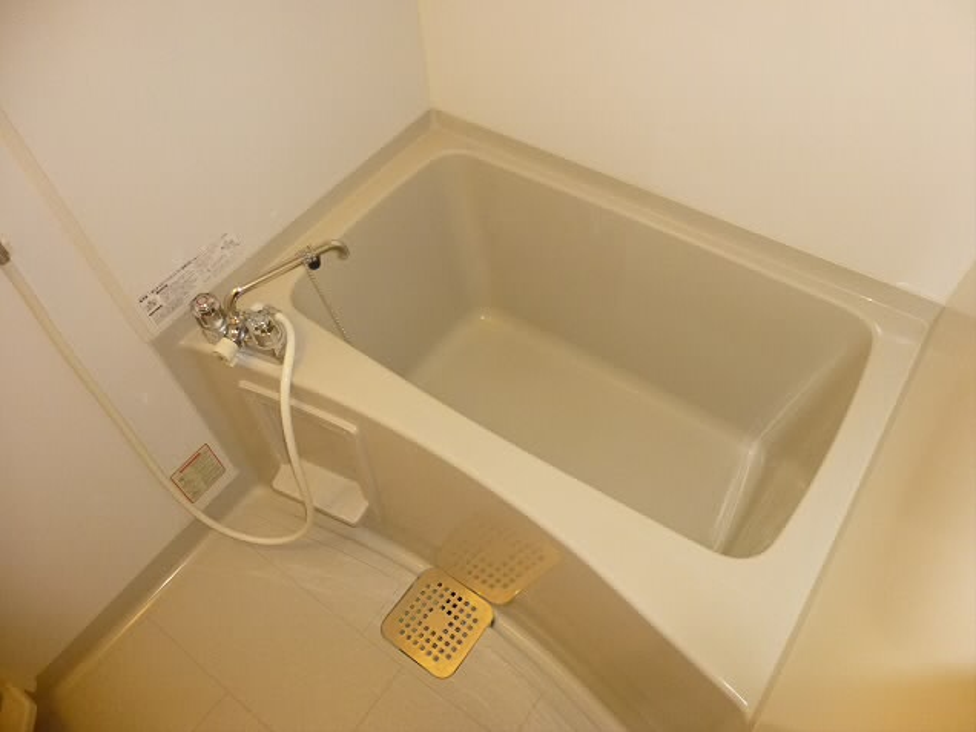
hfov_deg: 69.4
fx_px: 705
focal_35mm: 25
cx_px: 488
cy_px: 366
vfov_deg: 54.9
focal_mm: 4.5
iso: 800
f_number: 3.1
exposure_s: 1/60
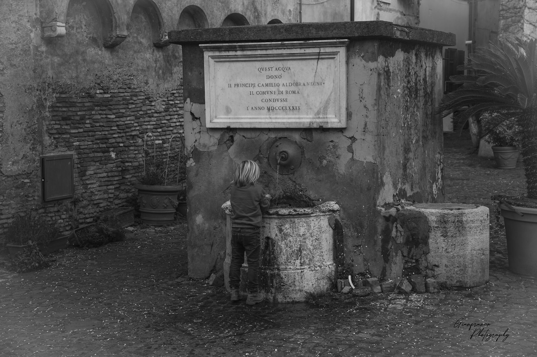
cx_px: 268
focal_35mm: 66
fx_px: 984
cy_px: 178
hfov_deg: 30.5
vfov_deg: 20.6
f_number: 6.3
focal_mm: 66
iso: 100
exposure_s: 1/125
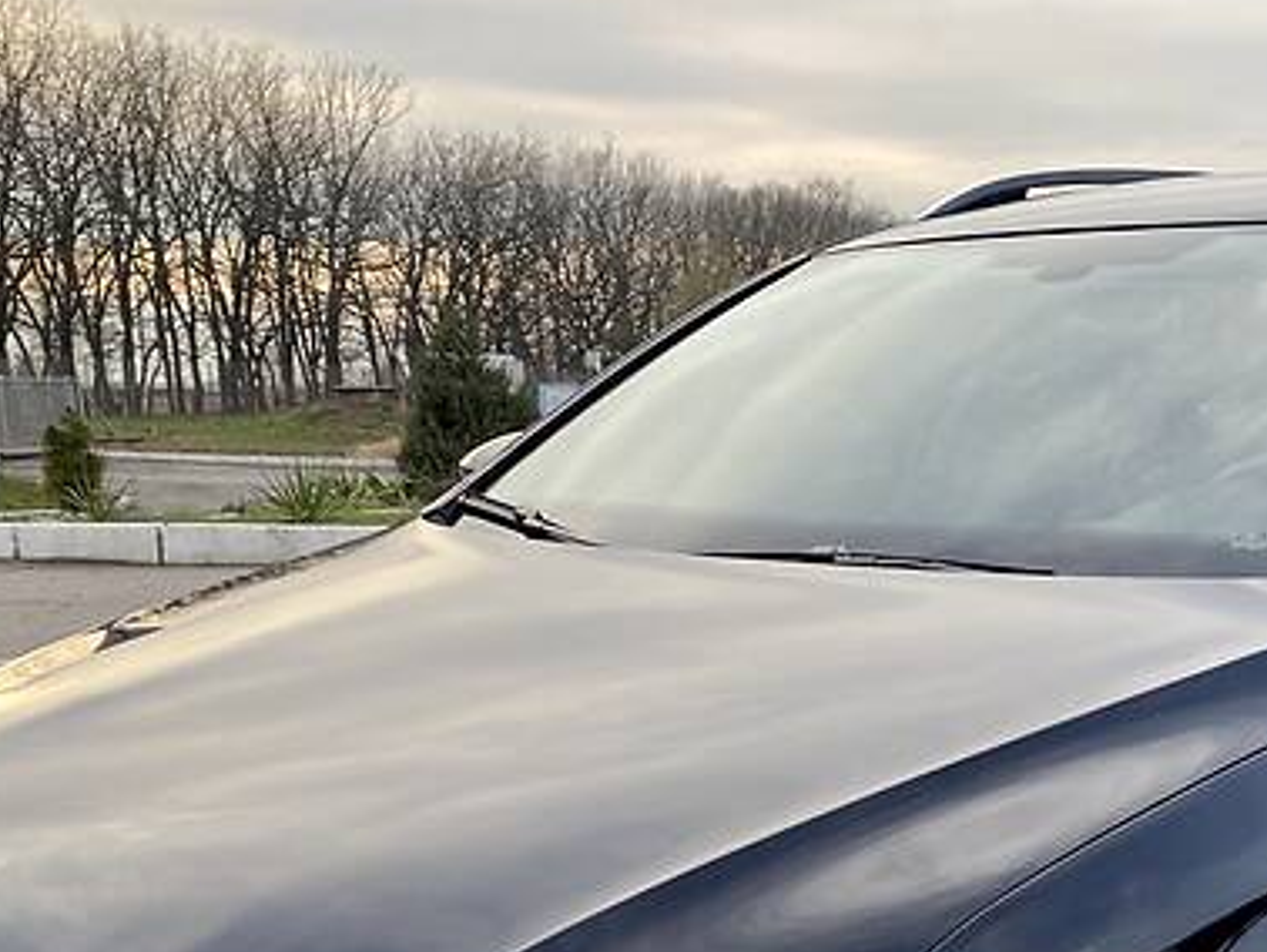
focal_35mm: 55
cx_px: 892
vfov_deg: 25.2
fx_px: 2014
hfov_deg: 34.4
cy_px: 975
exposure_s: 1/415
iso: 32
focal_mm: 4.2
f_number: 1.8
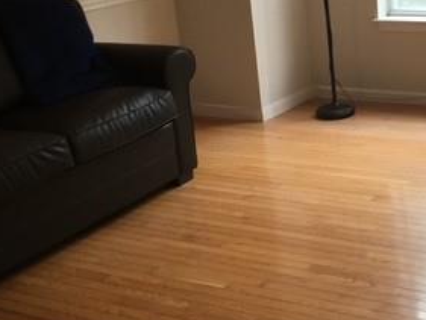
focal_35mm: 66
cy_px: 94
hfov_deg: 28.3
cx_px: 379
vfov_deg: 22.1
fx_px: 813
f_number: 2.2
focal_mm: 4.15
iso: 32
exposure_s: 1/60
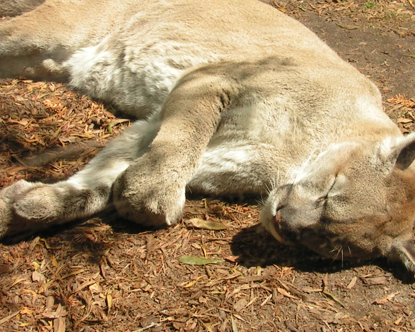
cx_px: 247
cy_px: 129
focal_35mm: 79
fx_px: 970
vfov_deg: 19.4
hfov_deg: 24.1
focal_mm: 6.3
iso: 50
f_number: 5.6
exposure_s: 1/125
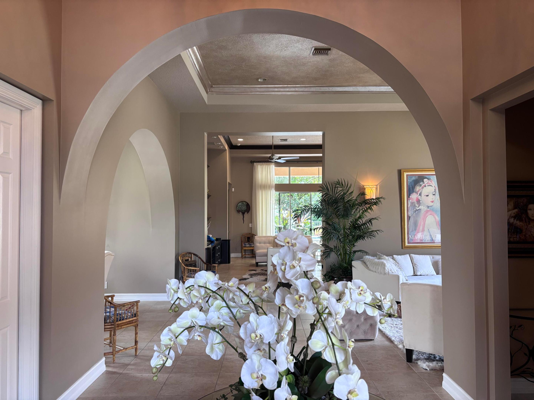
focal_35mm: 26
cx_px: 267
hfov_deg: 67.3
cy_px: 200
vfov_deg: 53.1
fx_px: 401
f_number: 1.6
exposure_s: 1/60
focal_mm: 5.96
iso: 125
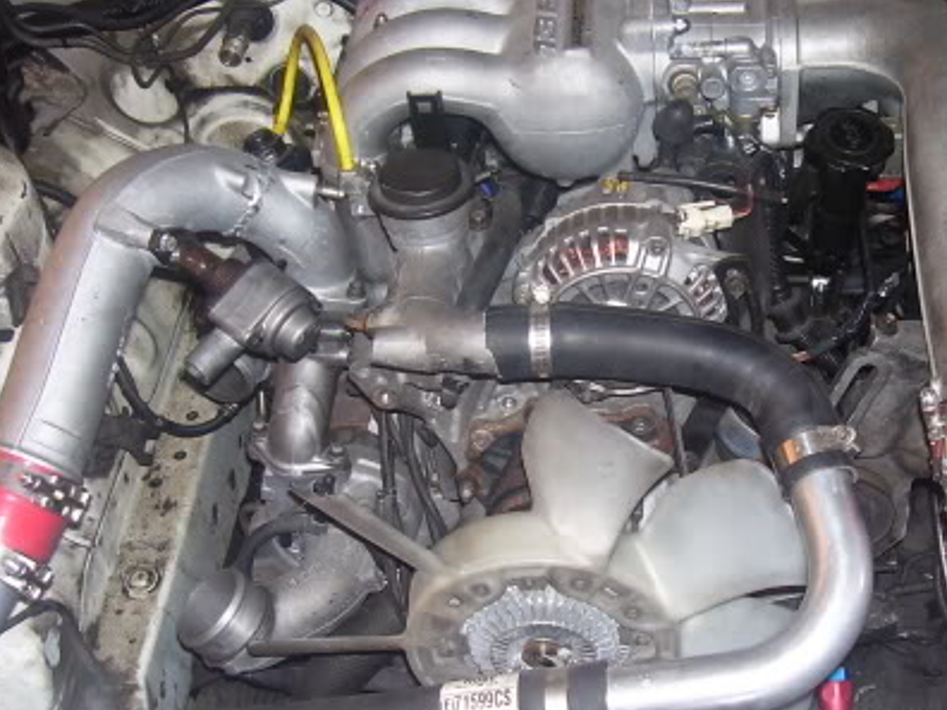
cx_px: 636
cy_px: 402
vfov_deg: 26.5
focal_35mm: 55
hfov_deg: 34.6
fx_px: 1505
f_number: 2.7
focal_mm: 5.6
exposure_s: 1/60
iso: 80
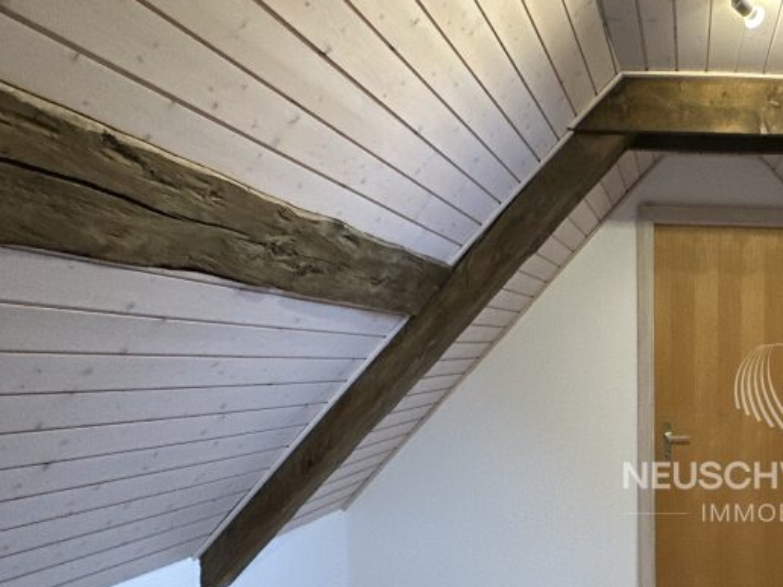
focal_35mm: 38
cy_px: 396
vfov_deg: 37.3
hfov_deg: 42.3
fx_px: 860
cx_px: 783
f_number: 2.2
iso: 400
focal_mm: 2.22
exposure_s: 1/50
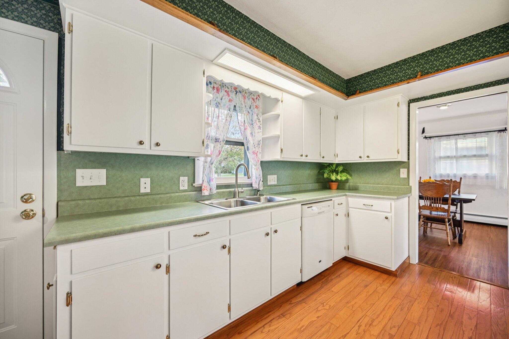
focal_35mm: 14
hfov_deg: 104.3
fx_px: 198
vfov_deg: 81.1
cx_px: 254
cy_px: 170
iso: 400
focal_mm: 14
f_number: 4
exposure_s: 1/30
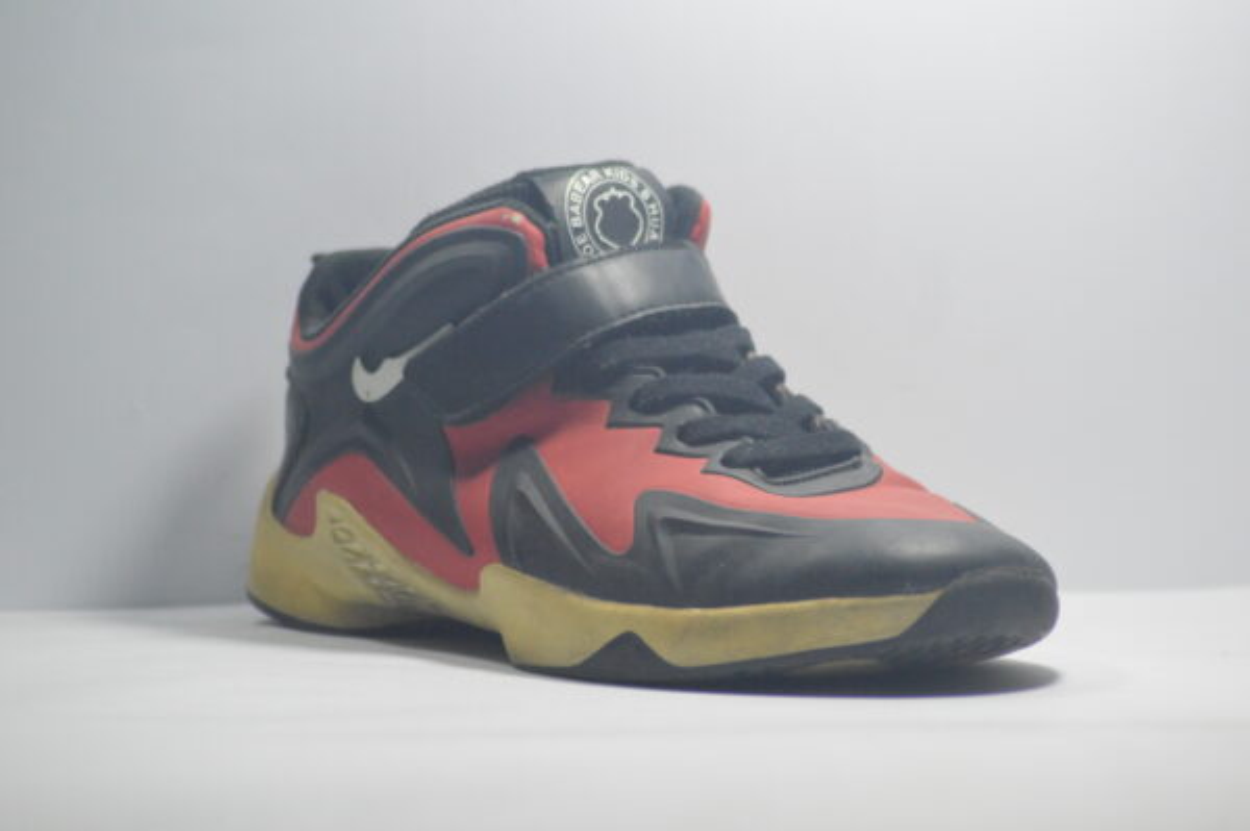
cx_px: 625
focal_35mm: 300
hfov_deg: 6.9
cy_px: 416
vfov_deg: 4.6
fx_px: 10408
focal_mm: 200
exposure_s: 1/500
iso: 2200
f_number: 4.8
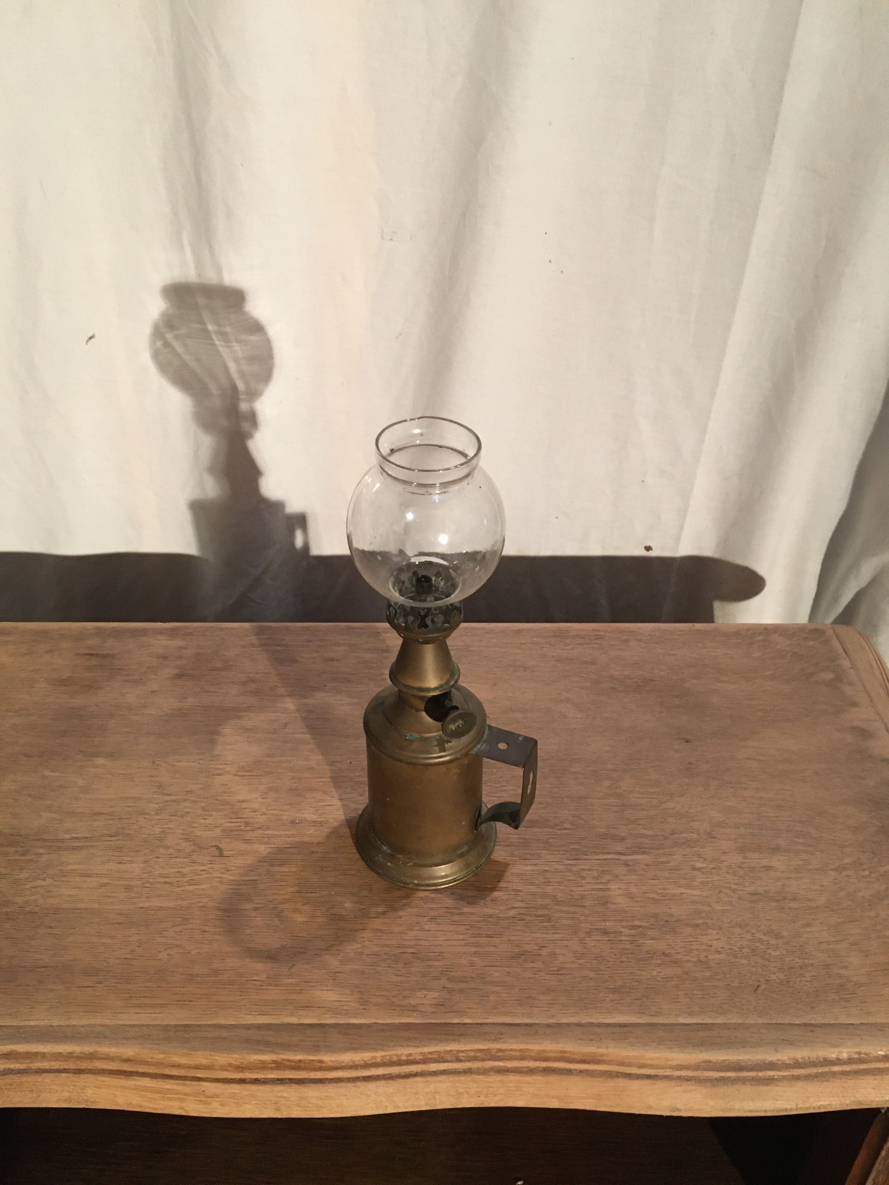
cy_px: 592
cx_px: 444
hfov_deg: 48.2
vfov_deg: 61.7
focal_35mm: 29
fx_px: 993
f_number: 2.2
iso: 200
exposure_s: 1/20
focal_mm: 4.15
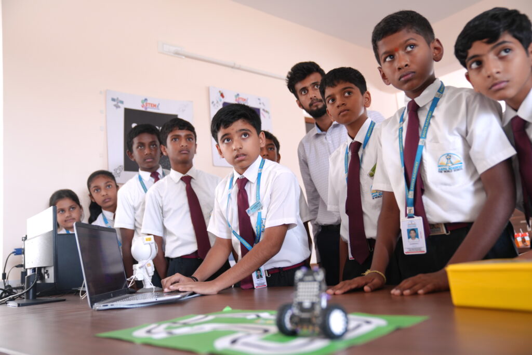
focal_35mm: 31
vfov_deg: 42.3
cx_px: 266
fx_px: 458
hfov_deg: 60.3
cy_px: 178
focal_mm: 31
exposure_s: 1/200
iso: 500
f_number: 2.8
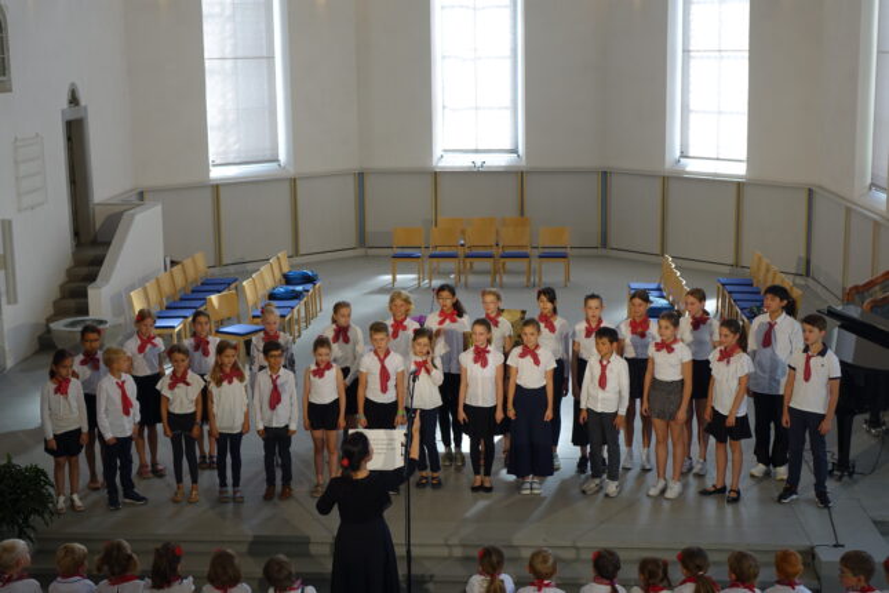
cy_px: 296
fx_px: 1358
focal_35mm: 55
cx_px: 444
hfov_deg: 36.2
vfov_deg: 24.6
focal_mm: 20.19
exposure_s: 1/60
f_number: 2.8
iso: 160
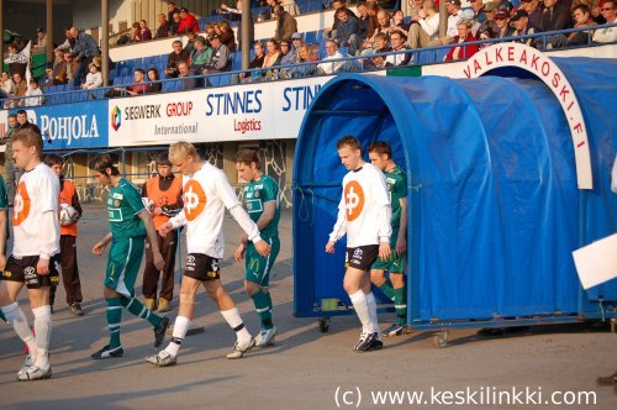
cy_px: 205
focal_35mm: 99
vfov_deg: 13.8
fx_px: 1695
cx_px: 308
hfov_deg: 20.6
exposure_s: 1/1000
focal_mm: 66
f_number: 4.2
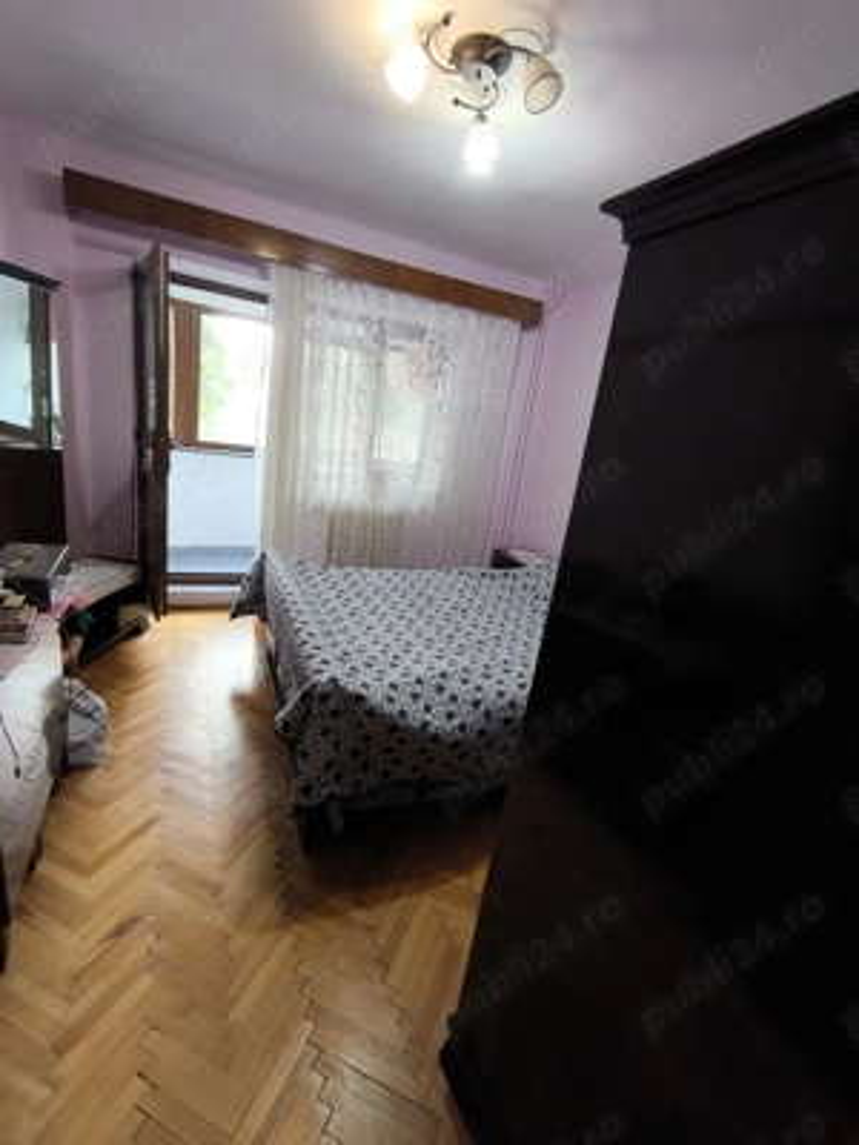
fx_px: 529
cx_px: 430
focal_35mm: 16
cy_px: 572
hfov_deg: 78.1
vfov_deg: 94.5
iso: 320
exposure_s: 1/33.3
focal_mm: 1.65
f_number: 2.2
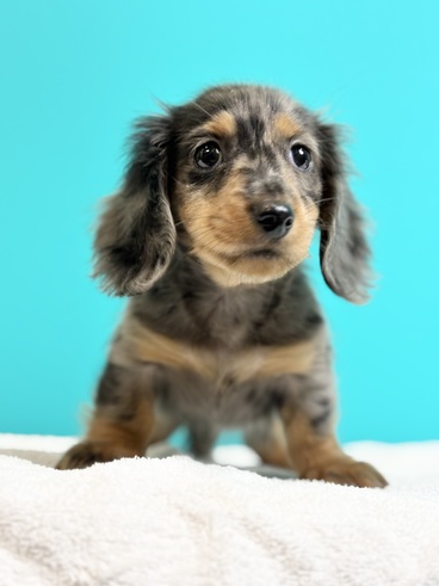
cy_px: 289
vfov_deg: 36.2
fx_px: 897
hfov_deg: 27.5
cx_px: 220
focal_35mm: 53
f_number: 1.6
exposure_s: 1/50
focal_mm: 5.96
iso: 64
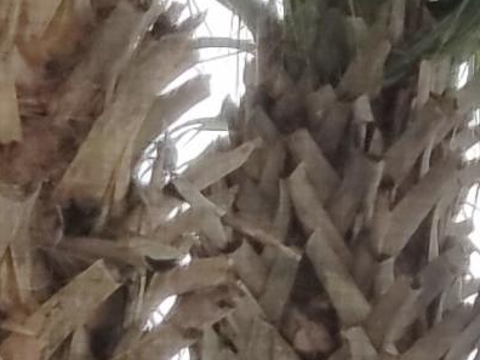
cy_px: 892
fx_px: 2732
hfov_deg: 9.8
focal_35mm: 197
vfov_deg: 7.1
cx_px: -184
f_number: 1.7
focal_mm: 4.2
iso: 50
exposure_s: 1/816
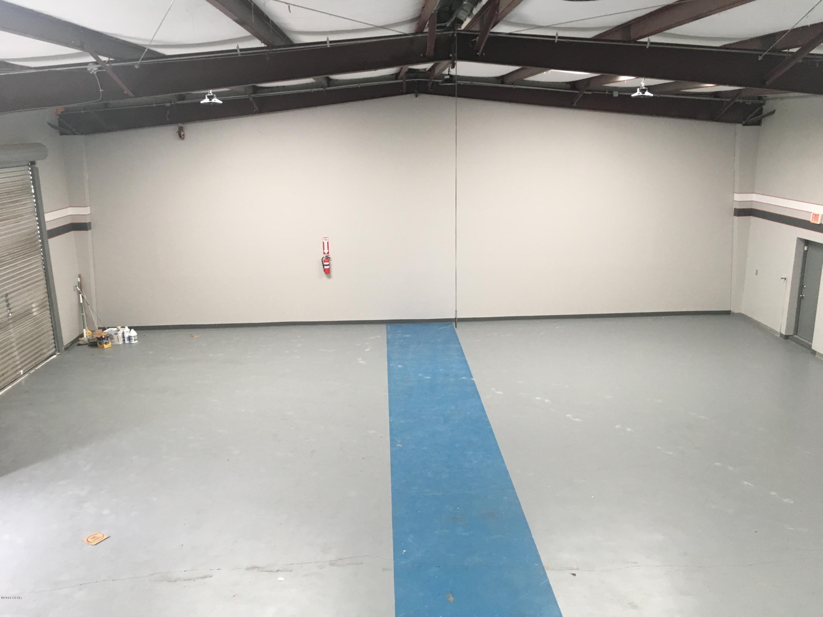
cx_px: 412
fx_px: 689
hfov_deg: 61.7
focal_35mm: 29
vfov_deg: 48.2
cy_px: 308
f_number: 2.2
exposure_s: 1/30
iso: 80
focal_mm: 4.15
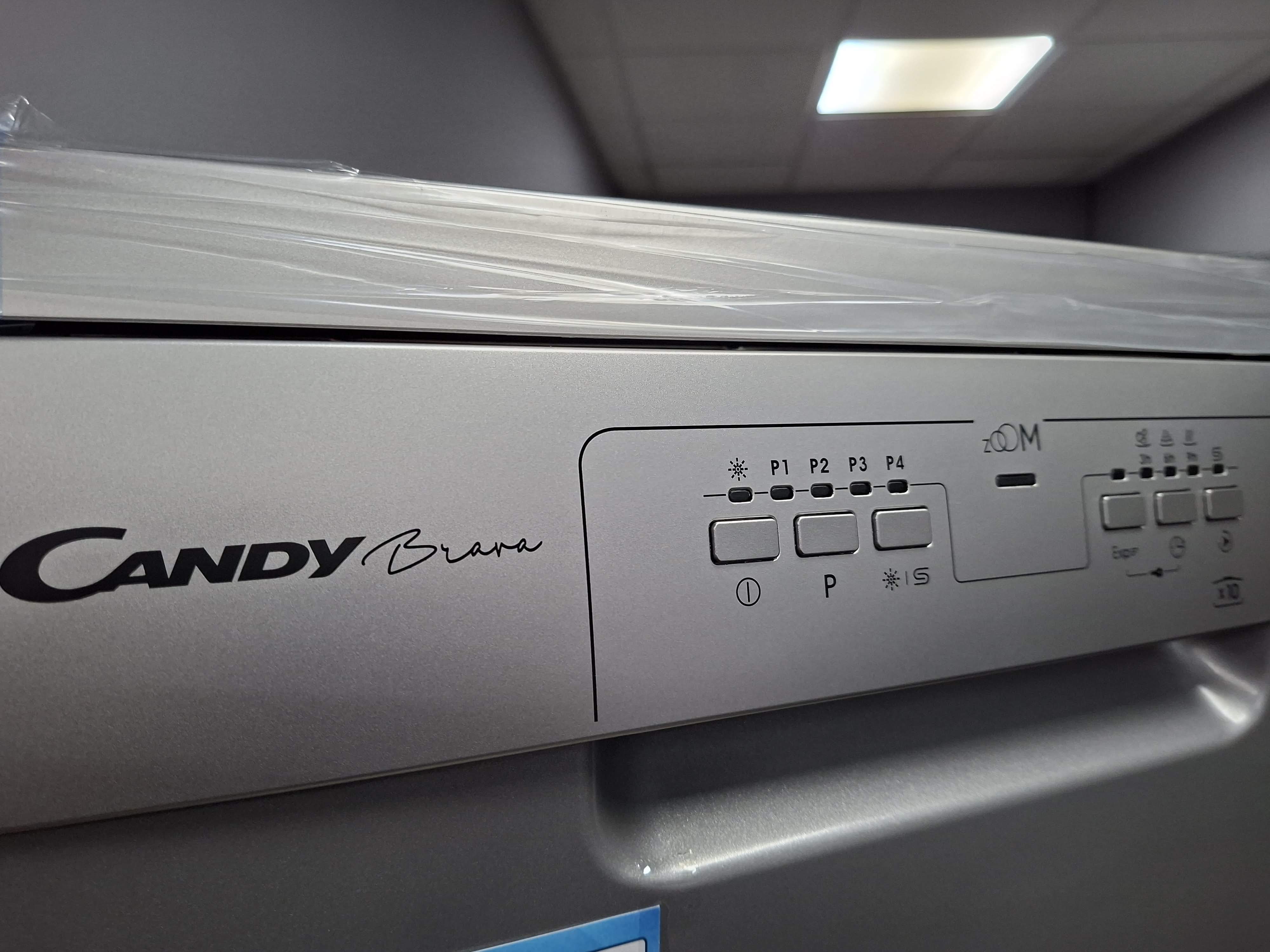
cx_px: 635
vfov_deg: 58.9
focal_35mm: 23
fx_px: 844
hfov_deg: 73.9
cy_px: 476
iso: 200
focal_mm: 5.54
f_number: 1.8
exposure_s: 1/120
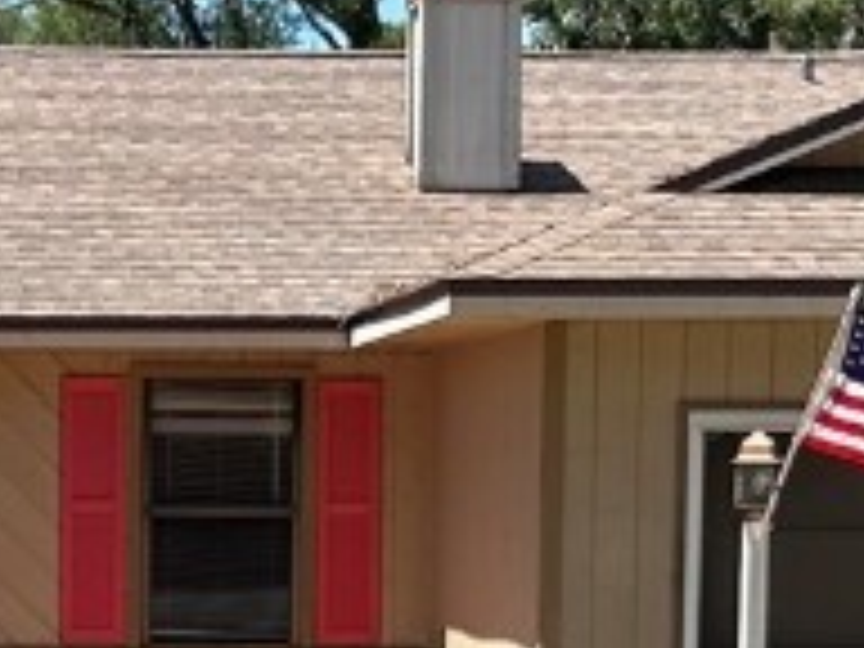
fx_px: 3469
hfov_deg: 14.1
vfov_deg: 10.5
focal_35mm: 139
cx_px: 108
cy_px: 801
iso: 50
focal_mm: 5.7
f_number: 1.5
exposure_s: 1/2252
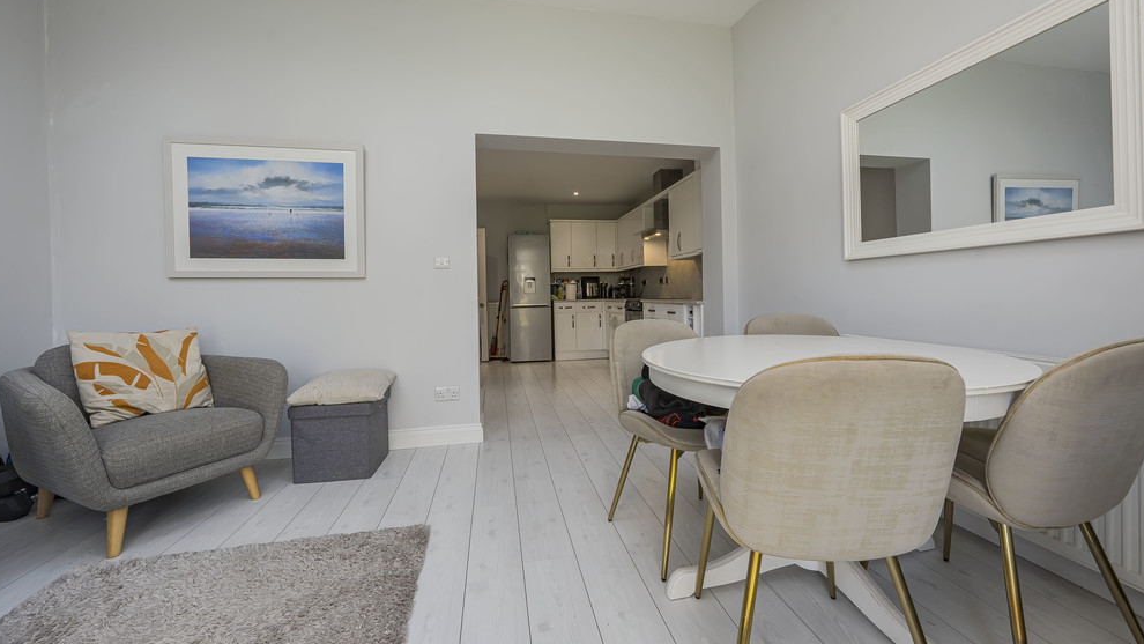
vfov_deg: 78.3
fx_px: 394
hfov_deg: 110.8
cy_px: 299
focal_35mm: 13
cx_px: 581
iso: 320
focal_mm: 12
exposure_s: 1/20
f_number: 9
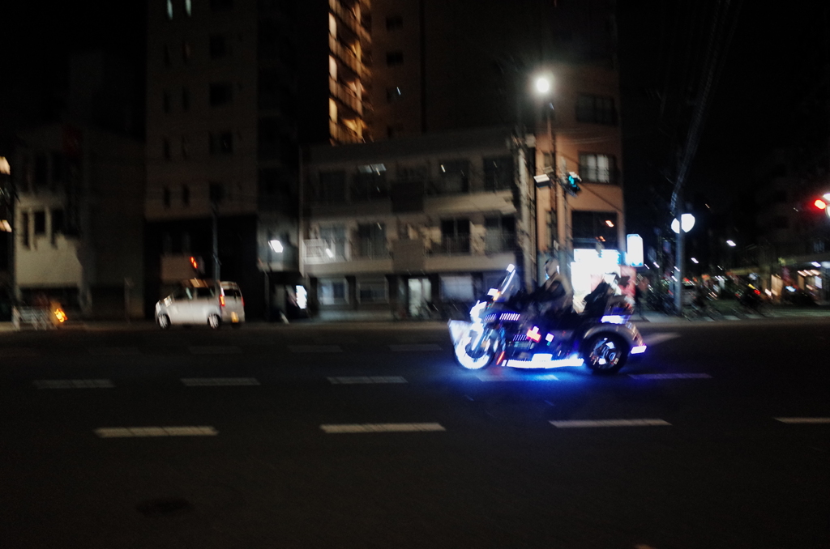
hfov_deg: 65.6
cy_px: 274
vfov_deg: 46.2
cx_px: 415
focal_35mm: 28
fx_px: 644
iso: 3200
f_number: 2.8
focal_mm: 18.3
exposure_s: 1/60
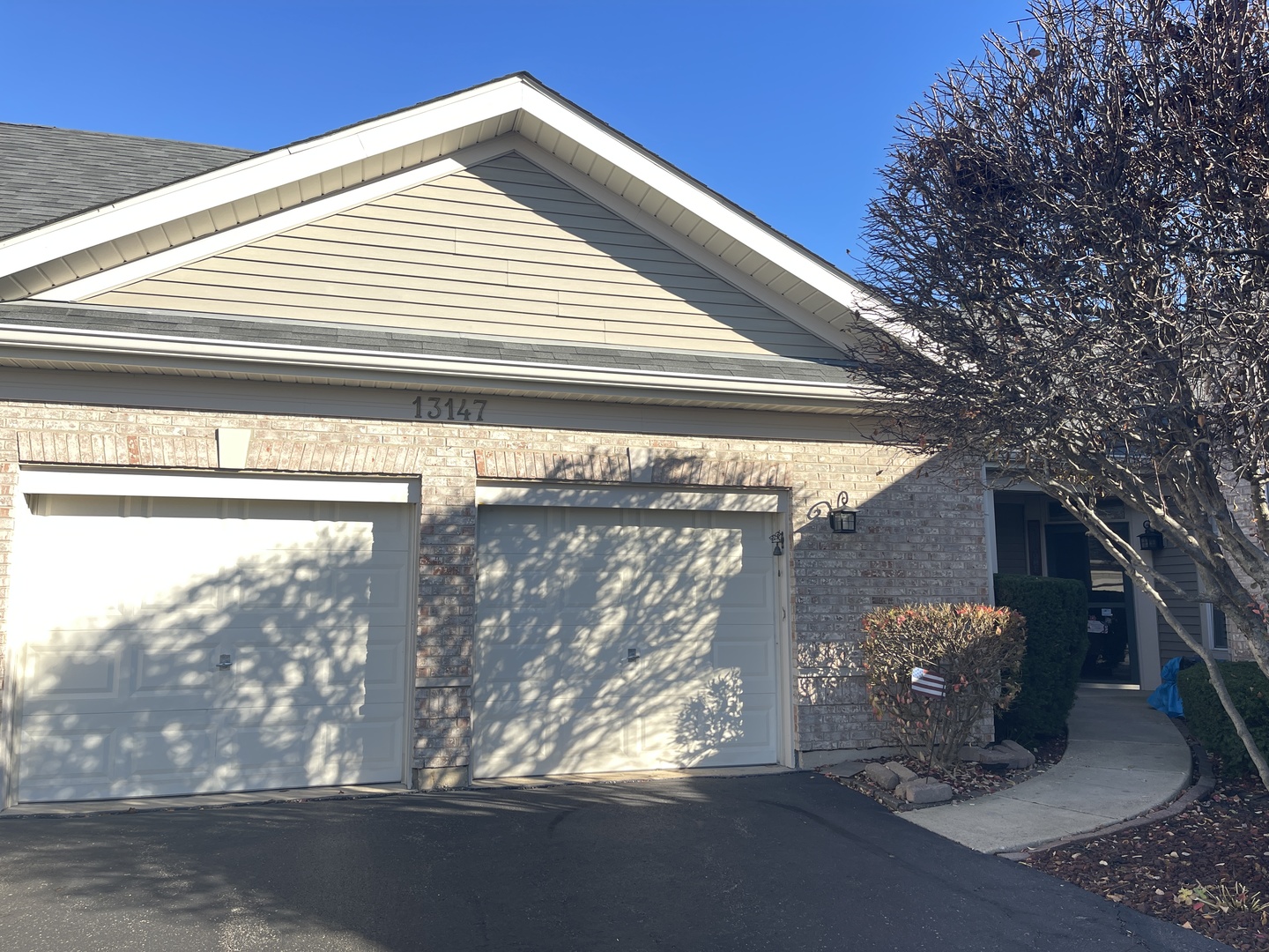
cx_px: 634
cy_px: 476
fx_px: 916
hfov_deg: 69.4
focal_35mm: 25
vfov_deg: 54.9
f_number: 1.6
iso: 32
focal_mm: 5.1
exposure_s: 1/446
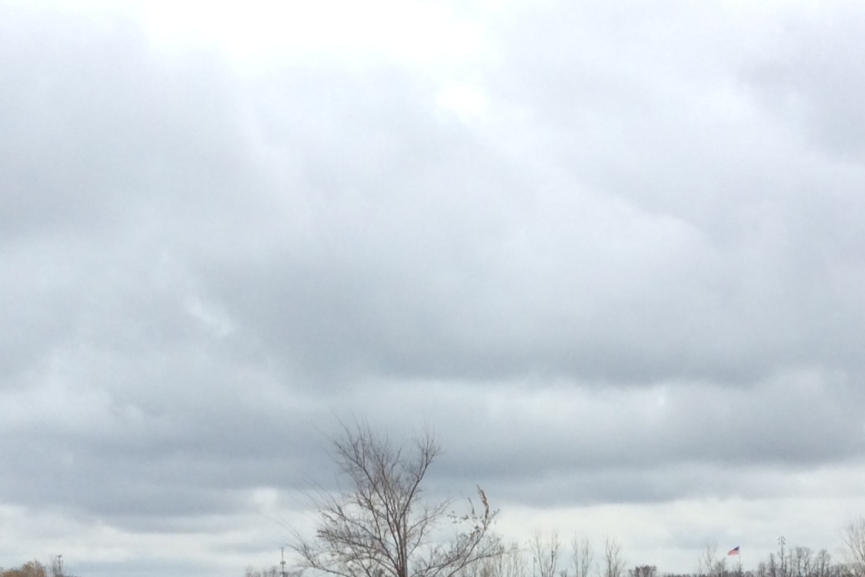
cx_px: 641
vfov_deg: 16.4
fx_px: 1899
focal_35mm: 79
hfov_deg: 25.4
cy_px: 730
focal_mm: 3.3
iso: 32
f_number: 2.4
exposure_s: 1/550
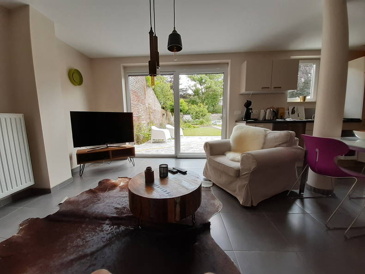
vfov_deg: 89.9
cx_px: 182
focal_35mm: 13
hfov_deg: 106.2
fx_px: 137
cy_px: 137
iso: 50
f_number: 2.2
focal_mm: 1.13
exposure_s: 1/50
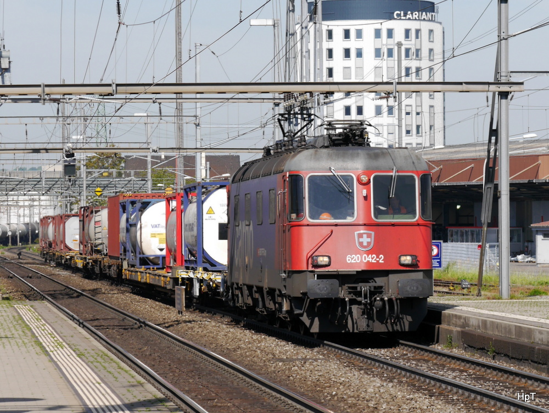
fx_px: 2286
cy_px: 206
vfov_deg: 10.3
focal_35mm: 144
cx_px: 274
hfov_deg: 13.7
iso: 160
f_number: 7.1
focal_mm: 72
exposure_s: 1/400
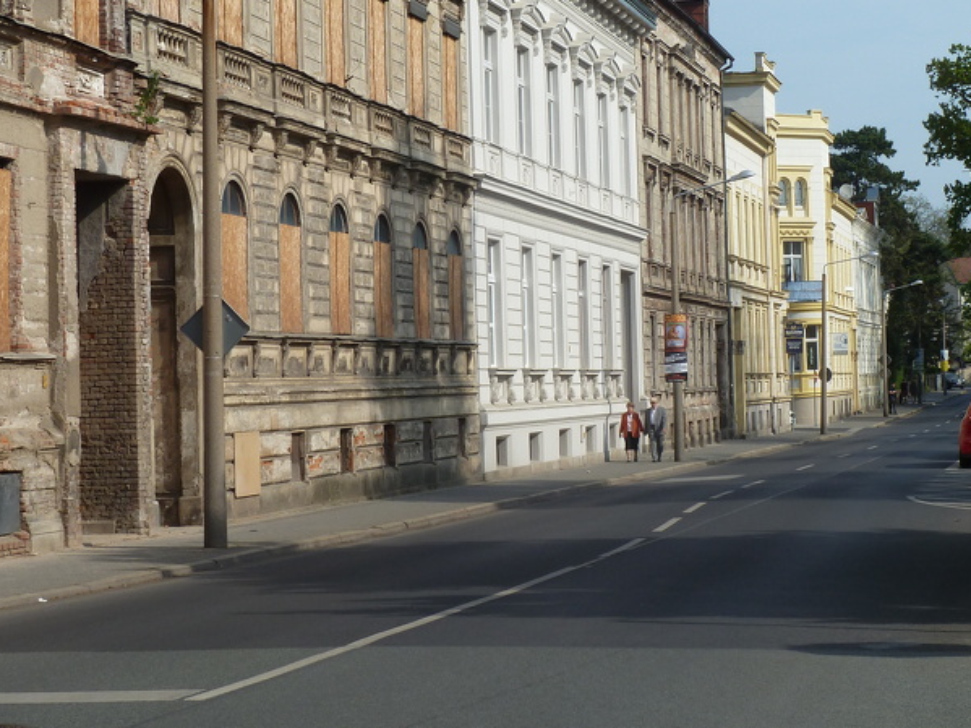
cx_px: 608
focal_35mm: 78
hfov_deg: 25.0
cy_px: 261
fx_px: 2188
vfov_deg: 18.9
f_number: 5
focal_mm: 9.7
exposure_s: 1/400
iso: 80
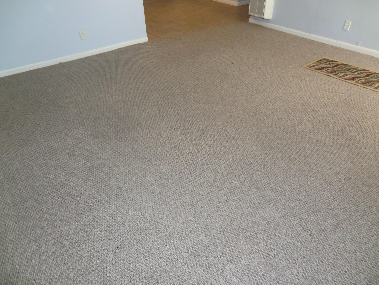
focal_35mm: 24
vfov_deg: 56.8
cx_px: 190
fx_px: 263
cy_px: 142
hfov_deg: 71.6
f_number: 3.2
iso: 400
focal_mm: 4.3
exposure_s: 1/60
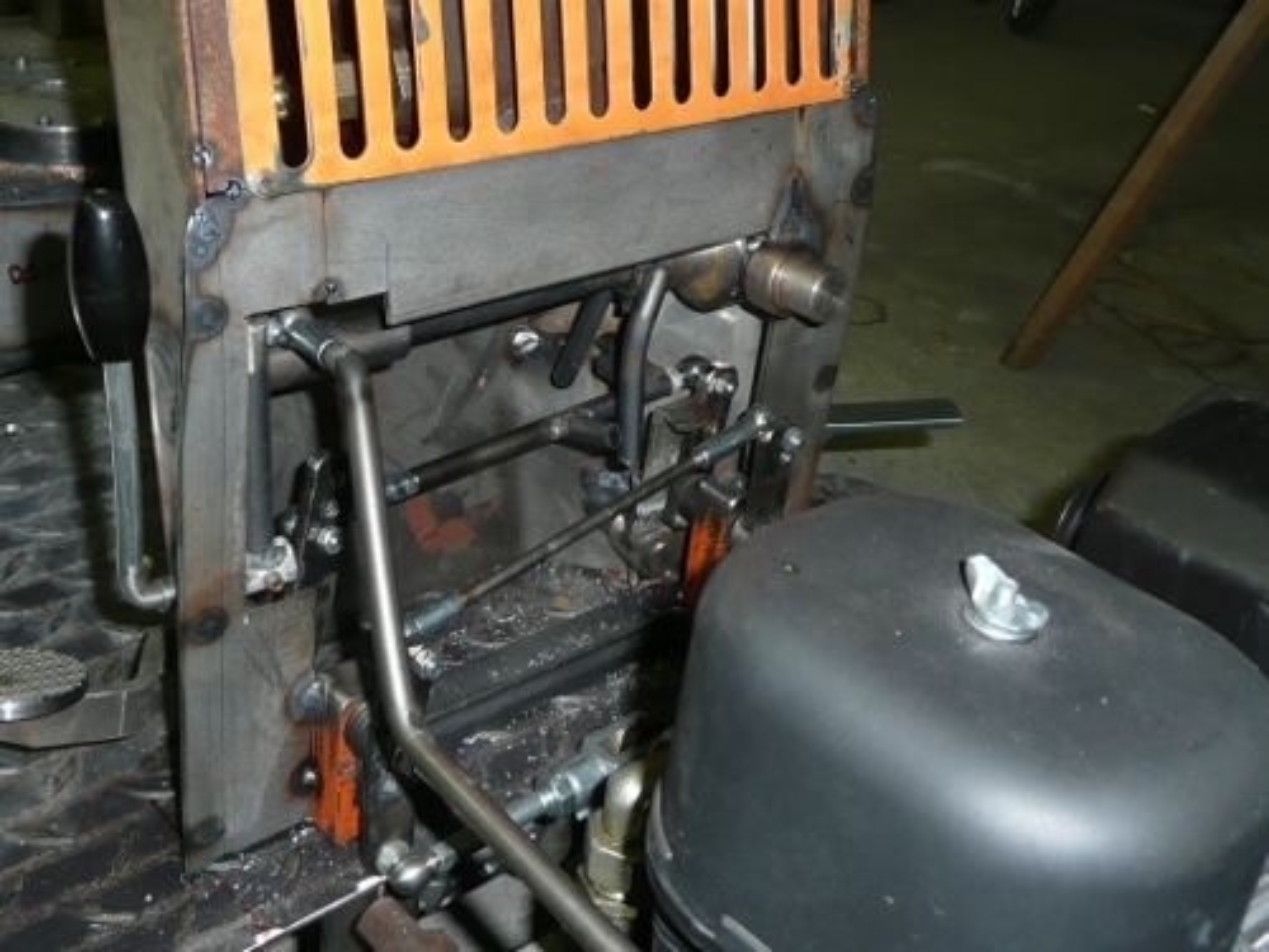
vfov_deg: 34.3
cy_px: 476
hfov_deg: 44.8
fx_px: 1540
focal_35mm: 42
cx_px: 634
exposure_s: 1/30
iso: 100
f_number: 3.3
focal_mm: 4.6
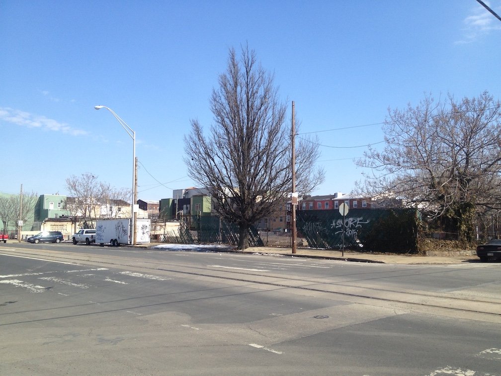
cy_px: 188
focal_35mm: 35
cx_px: 250
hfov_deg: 52.6
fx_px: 507
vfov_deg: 40.7
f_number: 2.4
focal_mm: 4.28
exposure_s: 1/1577
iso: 50
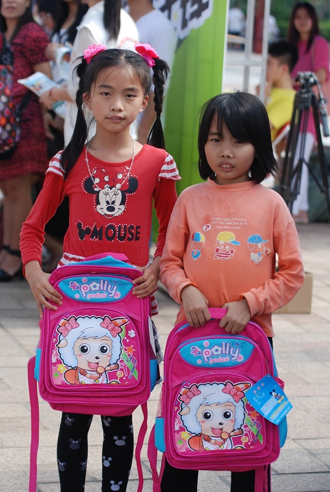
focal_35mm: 110
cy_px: 247
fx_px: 1507
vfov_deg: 18.6
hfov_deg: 12.5
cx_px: 168
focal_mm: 70
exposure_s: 1/500
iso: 100
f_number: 3.2
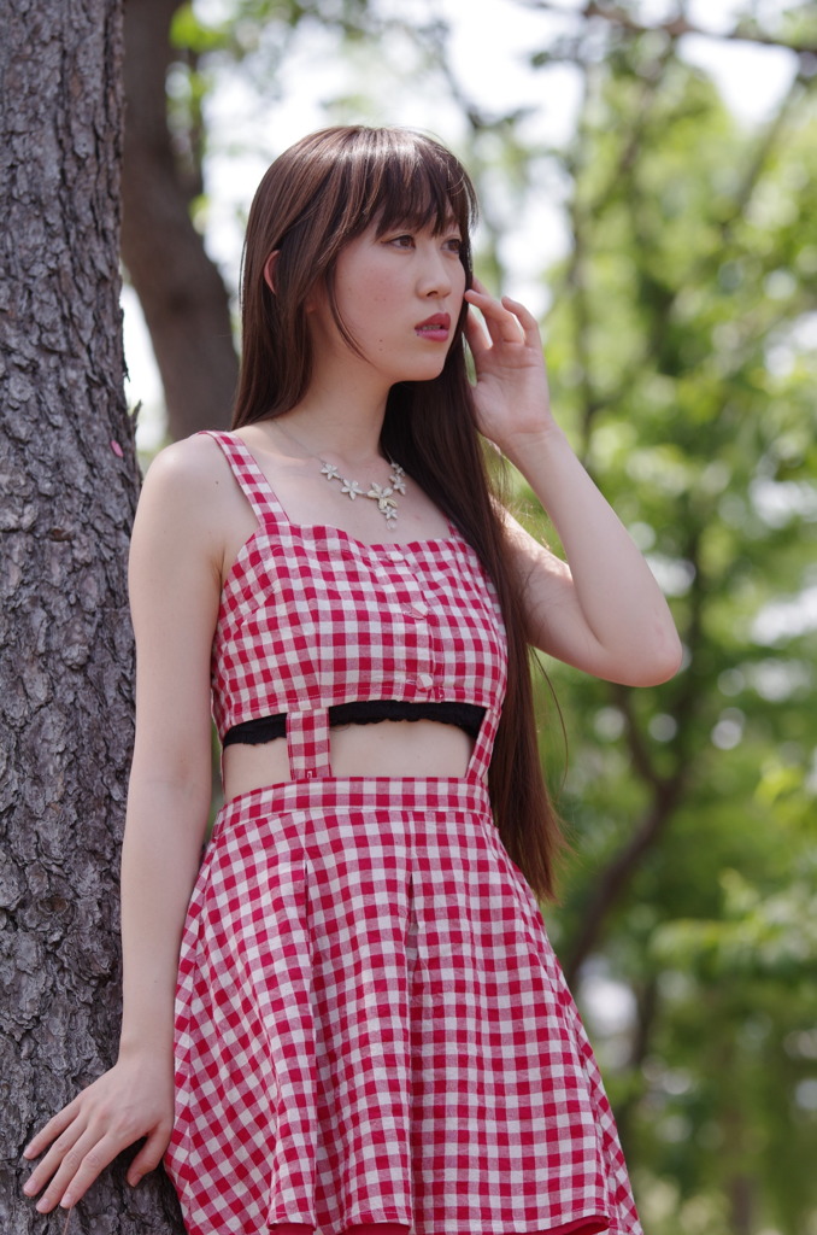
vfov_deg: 12.0
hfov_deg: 7.9
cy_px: 618
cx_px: 408
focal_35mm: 172
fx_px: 5883
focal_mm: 115
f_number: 4
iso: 200
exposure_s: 1/250
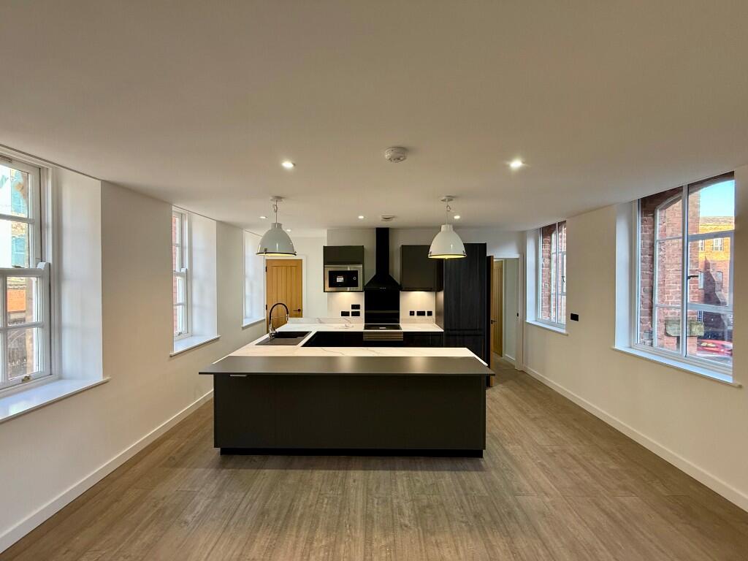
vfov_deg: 85.7
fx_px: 303
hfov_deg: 102.1
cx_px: 374
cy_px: 280
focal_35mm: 14
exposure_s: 1/100
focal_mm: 2.22
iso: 160
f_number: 2.2
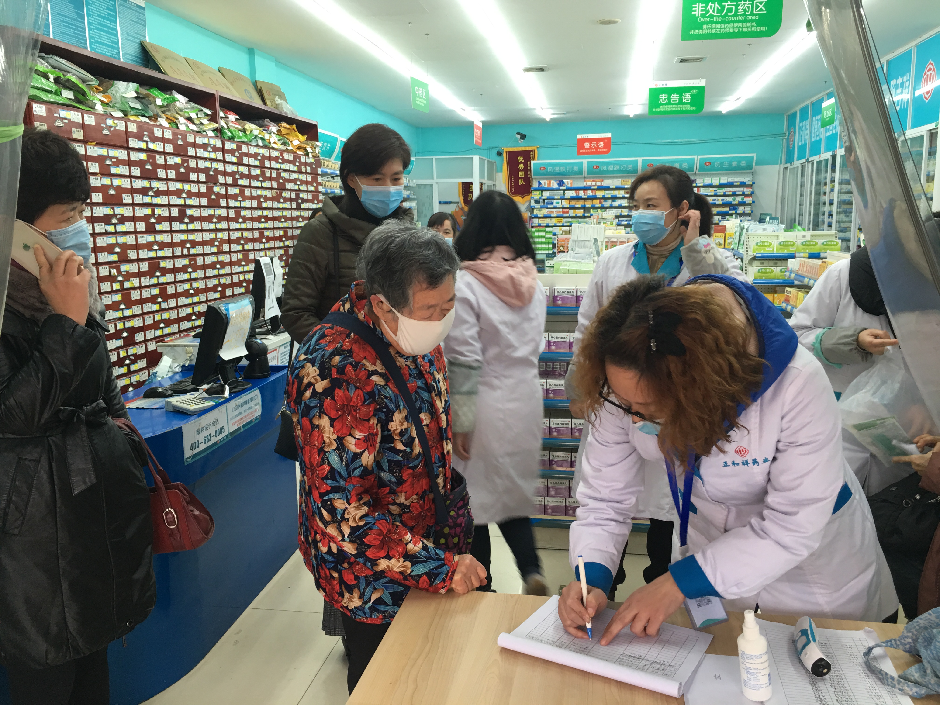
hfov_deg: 61.7
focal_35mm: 29
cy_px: 352
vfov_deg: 48.2
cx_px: 470
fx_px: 787
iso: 32
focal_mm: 4.15
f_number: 2.2
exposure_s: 1/17
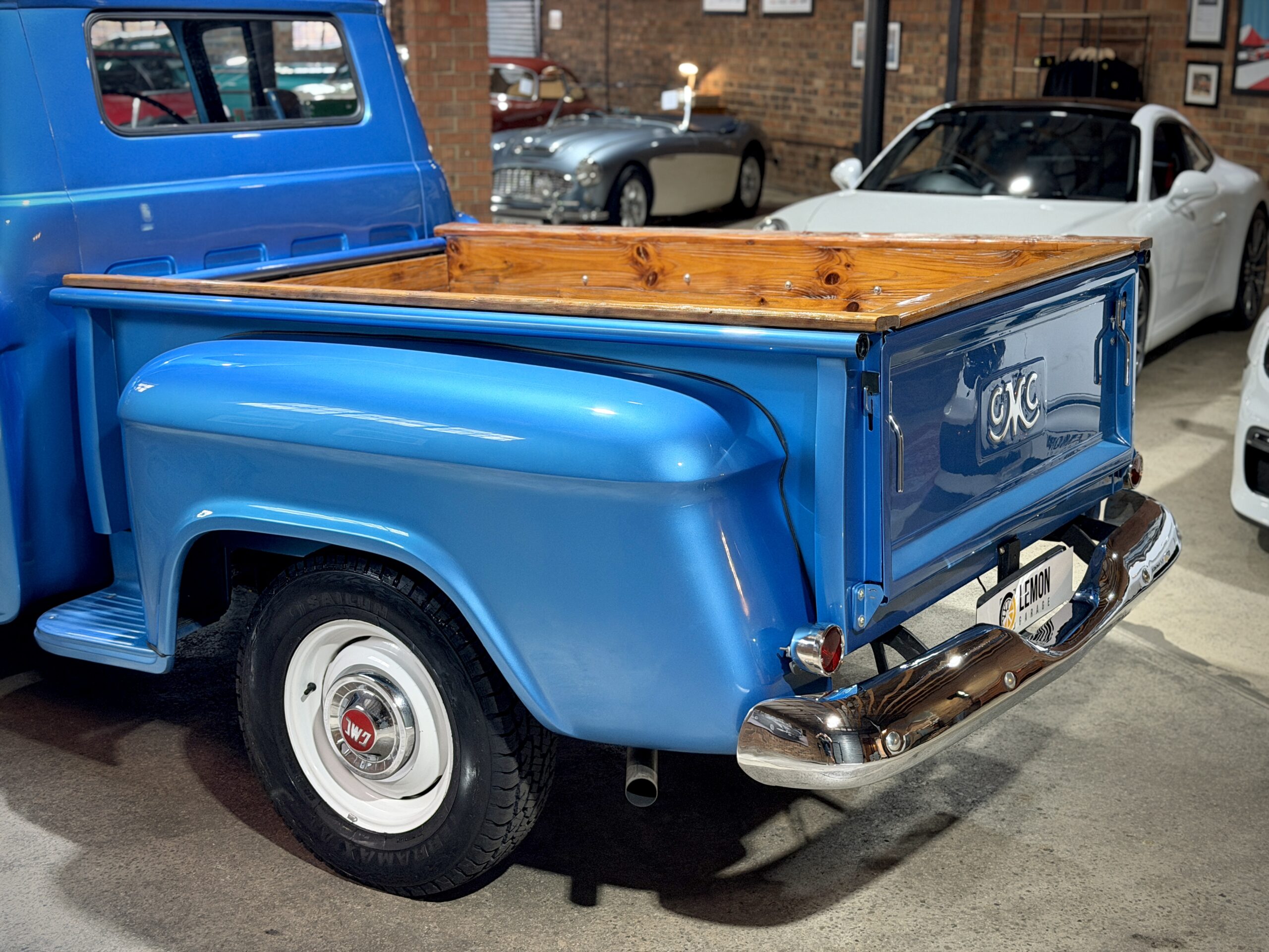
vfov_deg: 30.3
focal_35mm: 48
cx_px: 634
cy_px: 476
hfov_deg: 39.7
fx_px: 1760
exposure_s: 1/33
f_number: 1.78
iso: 250
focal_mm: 6.76
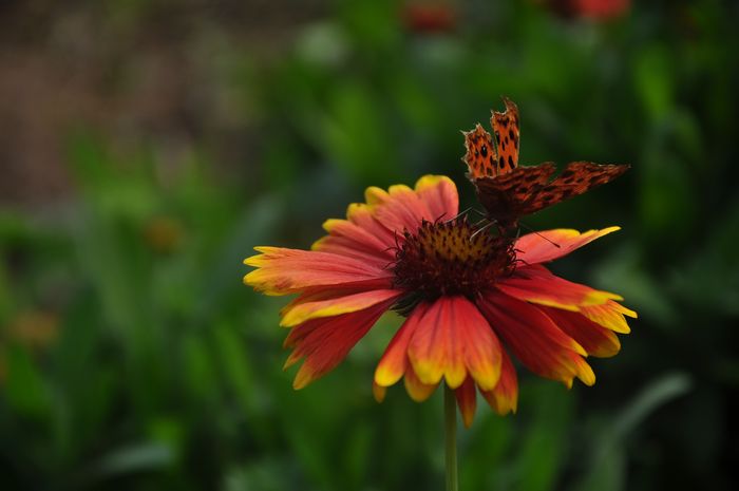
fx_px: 3229
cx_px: 370
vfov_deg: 8.7
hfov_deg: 13.1
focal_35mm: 158
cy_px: 246
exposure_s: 1/320
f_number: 5.6
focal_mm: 105
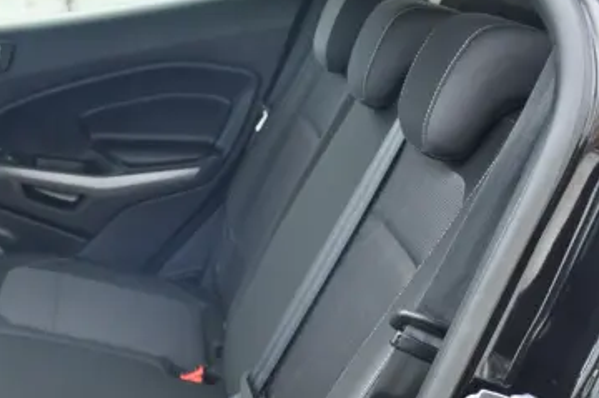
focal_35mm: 64
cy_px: 339
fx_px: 1063
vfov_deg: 20.8
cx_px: 95
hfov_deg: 30.5
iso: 1600
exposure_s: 1/25
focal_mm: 24
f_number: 3.8
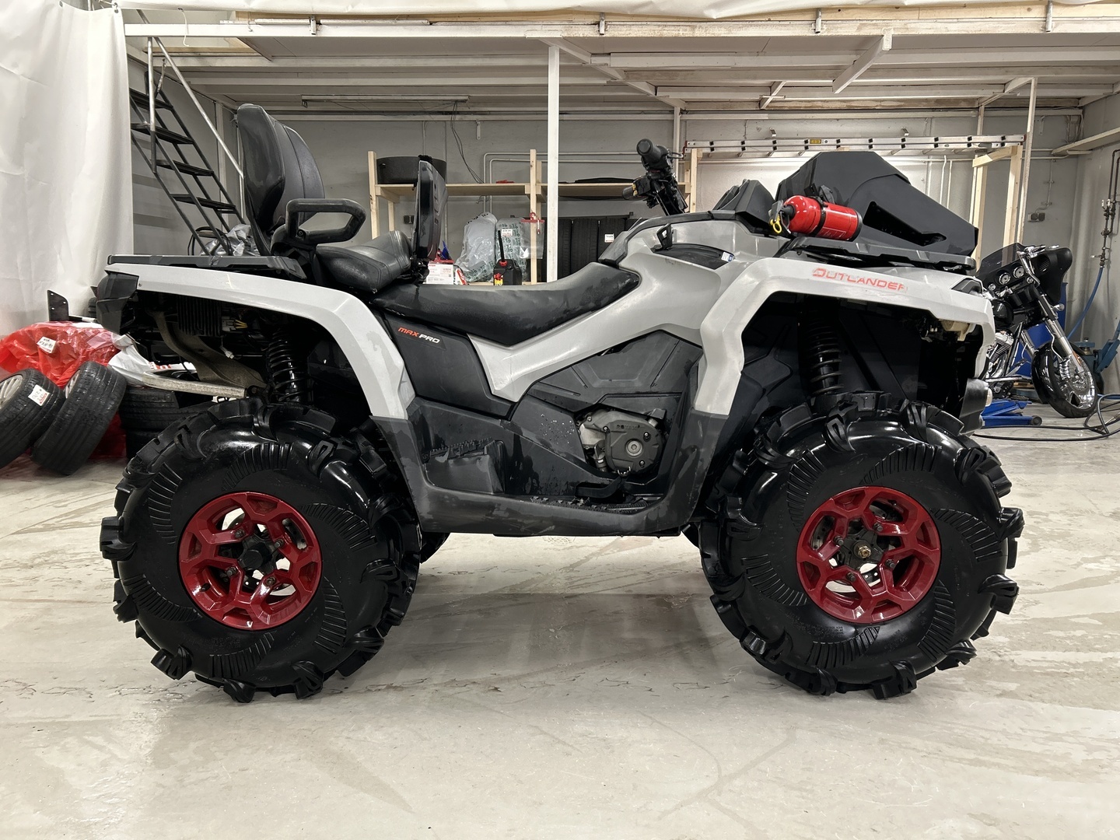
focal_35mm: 26
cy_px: 420
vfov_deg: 53.1
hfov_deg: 67.3
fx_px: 841
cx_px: 560
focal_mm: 5.7
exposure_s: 1/50
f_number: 1.5
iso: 100
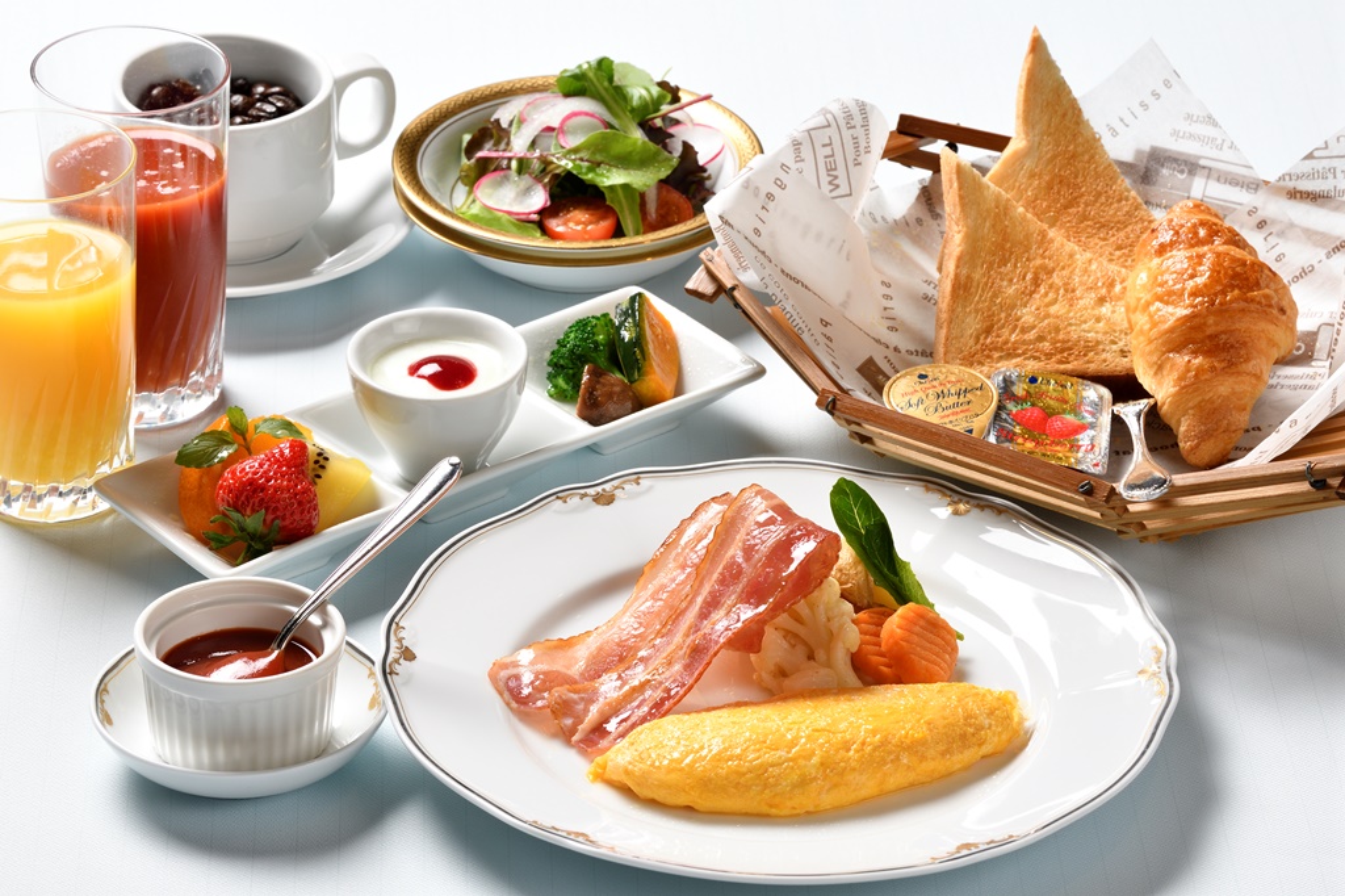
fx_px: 5042
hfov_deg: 15.2
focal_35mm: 135
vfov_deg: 10.2
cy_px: 448
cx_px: 672
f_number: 14
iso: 100
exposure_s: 1/125
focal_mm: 90
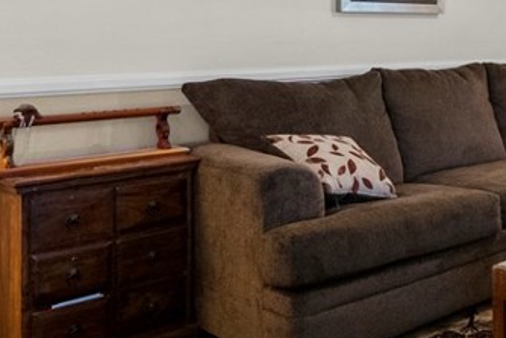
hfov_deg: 30.8
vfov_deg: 27.0
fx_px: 689
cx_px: 671
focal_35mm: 49
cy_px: 66
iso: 640
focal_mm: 16
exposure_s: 1/1.67
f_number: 8
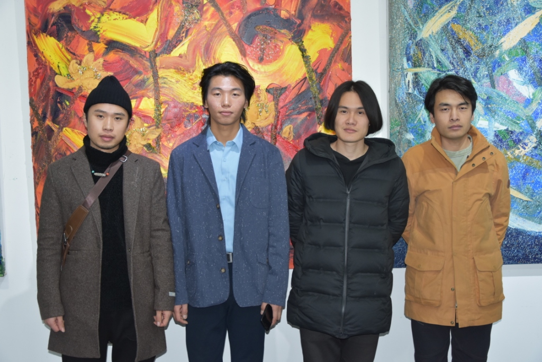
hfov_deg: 38.9
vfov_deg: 26.5
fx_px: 768
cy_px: 181
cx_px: 271
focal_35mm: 51
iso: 800
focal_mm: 34
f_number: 4.2
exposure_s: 1/30
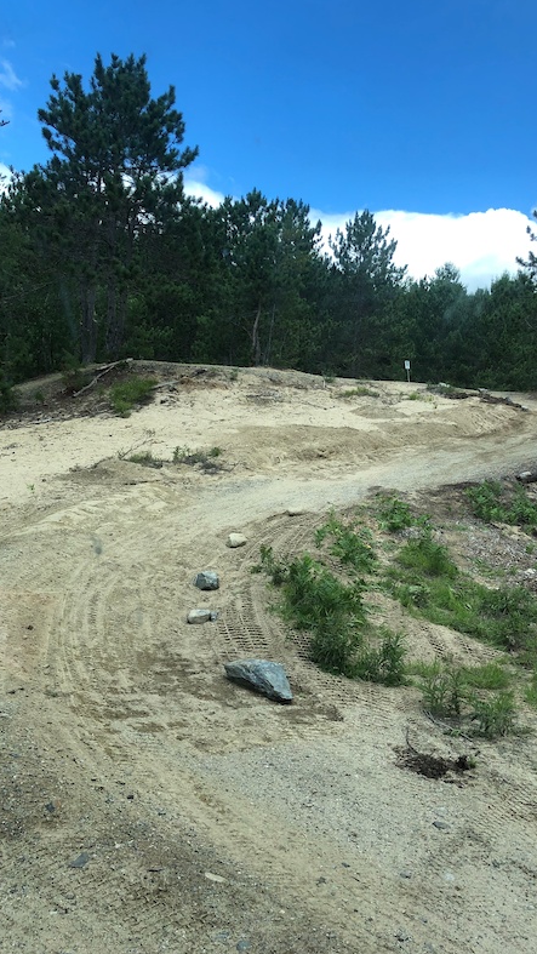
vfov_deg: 62.6
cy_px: 473
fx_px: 784
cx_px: 347
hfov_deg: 37.5
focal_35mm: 31
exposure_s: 1/676
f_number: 1.8
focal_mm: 4
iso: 20
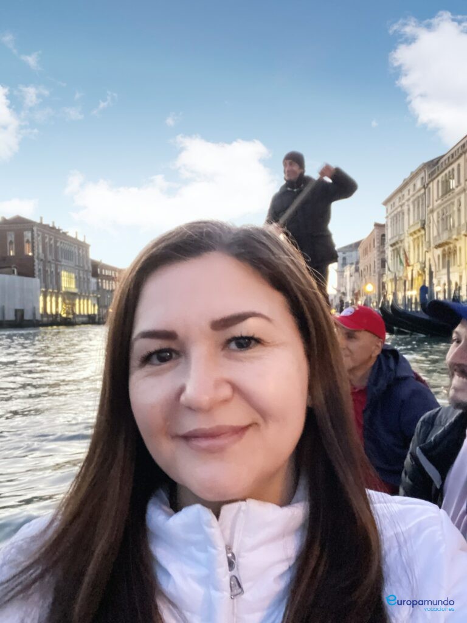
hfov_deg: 46.8
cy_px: 312
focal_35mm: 30
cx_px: 234
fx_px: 540
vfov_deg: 60.0
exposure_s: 1/17
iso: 1000
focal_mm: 2.71
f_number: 2.2
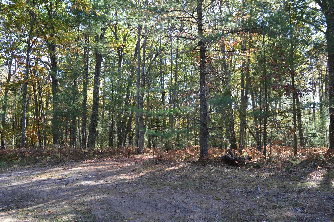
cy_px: 111
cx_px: 167
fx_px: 250
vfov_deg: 47.8
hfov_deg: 67.4
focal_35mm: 27
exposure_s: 1/125
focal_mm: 18
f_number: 5.6
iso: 320
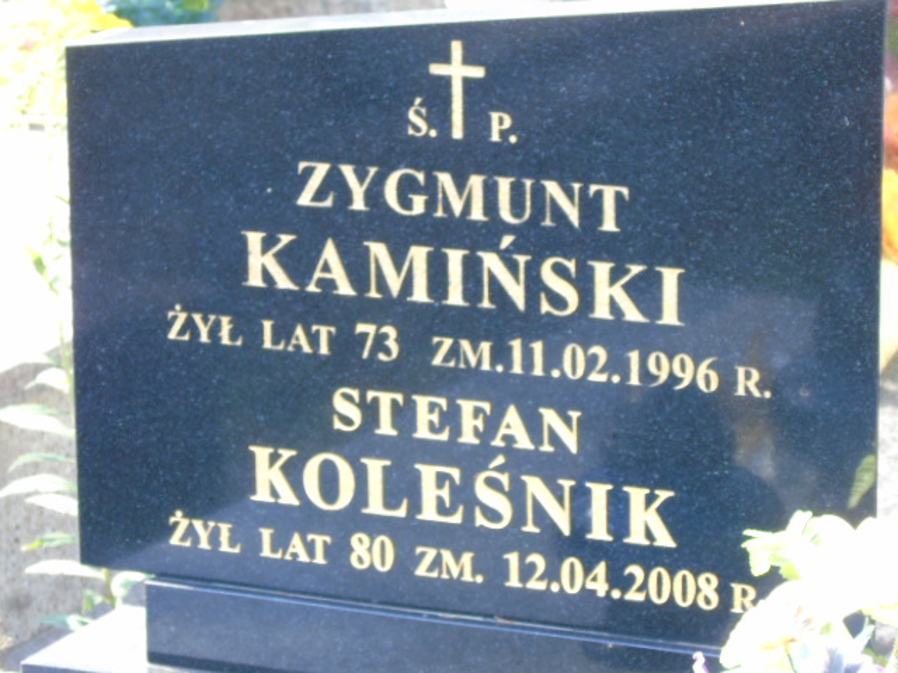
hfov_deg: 12.2
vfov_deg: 9.2
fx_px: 4203
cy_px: 336
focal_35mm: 162
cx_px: 449
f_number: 4.9
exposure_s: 1/125
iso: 400
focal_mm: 29
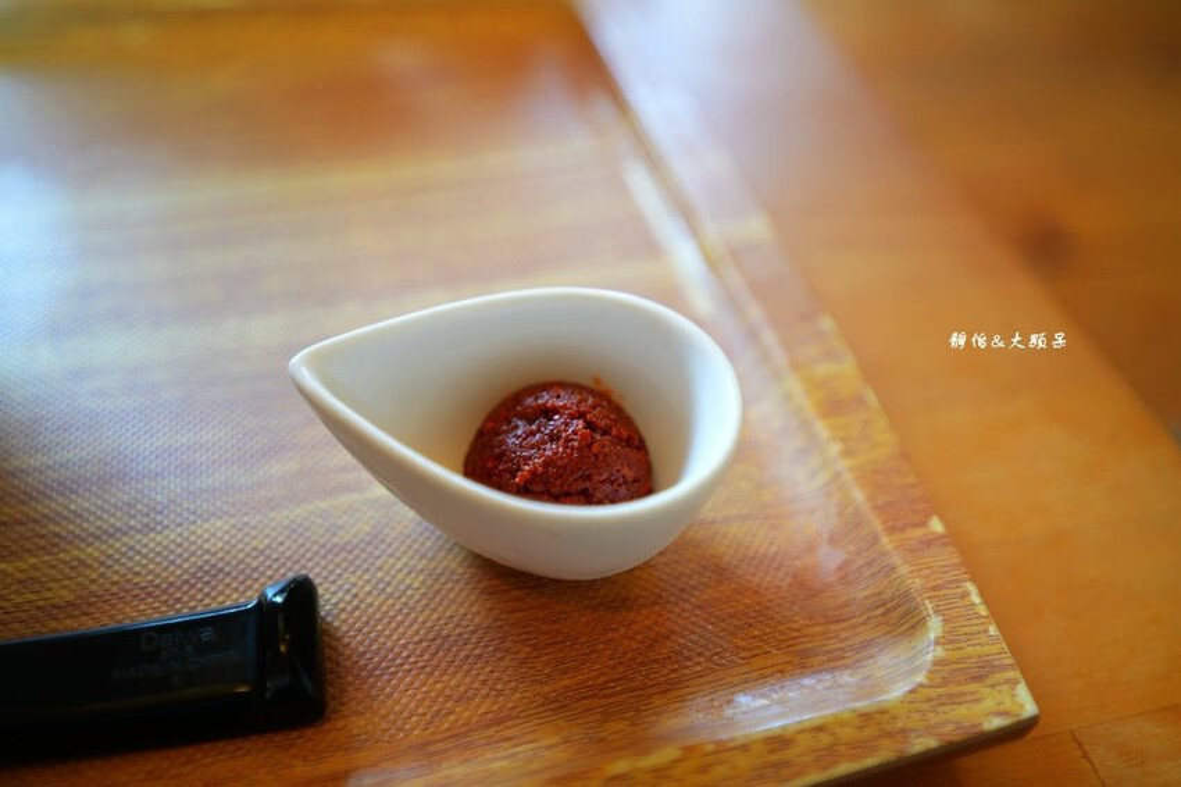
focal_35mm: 28
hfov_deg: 65.5
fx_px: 918
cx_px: 590
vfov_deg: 46.4
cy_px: 394
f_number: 2.8
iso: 200
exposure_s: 1/30
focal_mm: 28
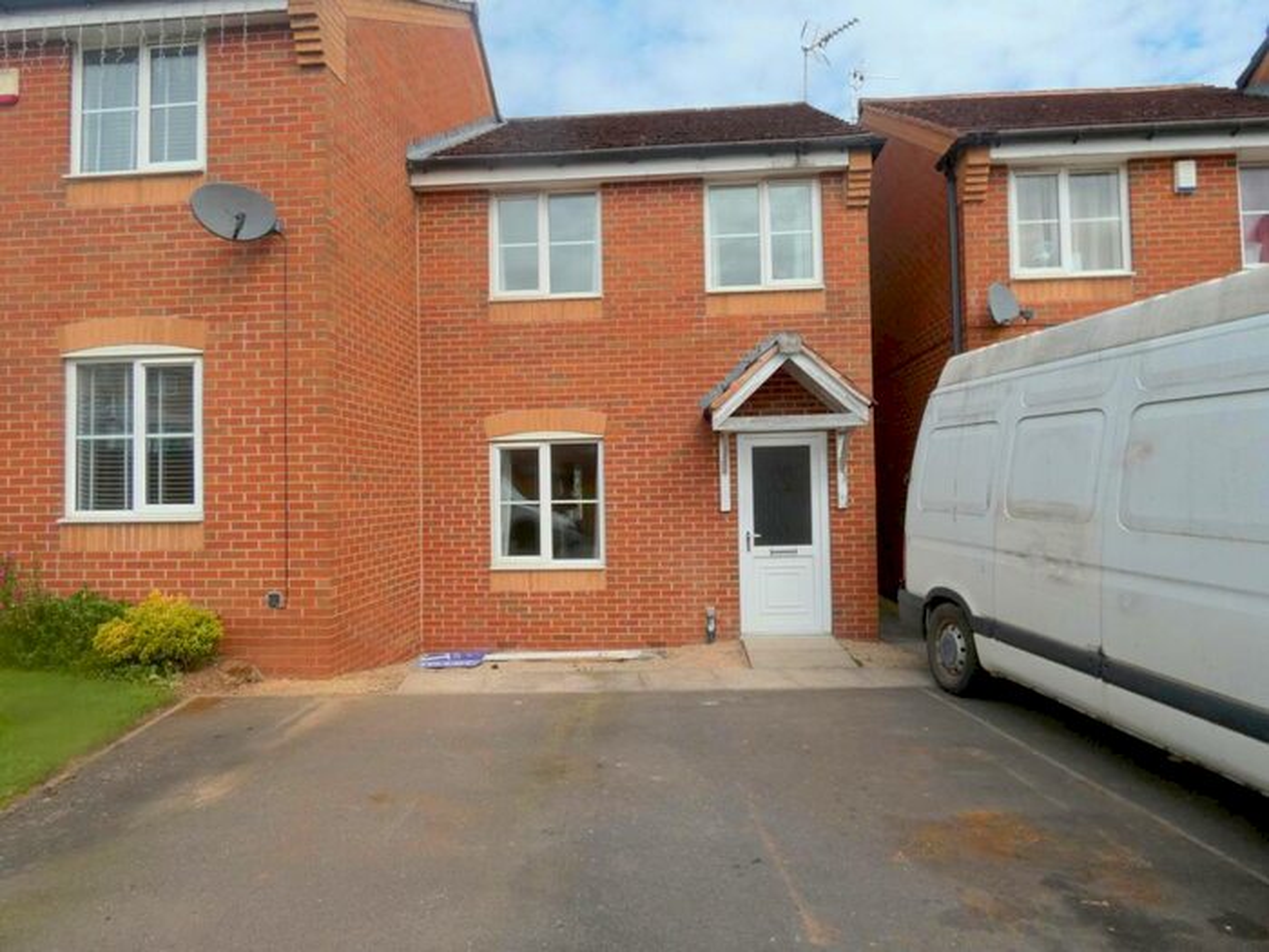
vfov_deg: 66.0
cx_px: 634
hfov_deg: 81.7
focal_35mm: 20
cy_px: 476
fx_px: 733
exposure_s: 1/1000
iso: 80
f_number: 3.2
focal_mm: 3.6
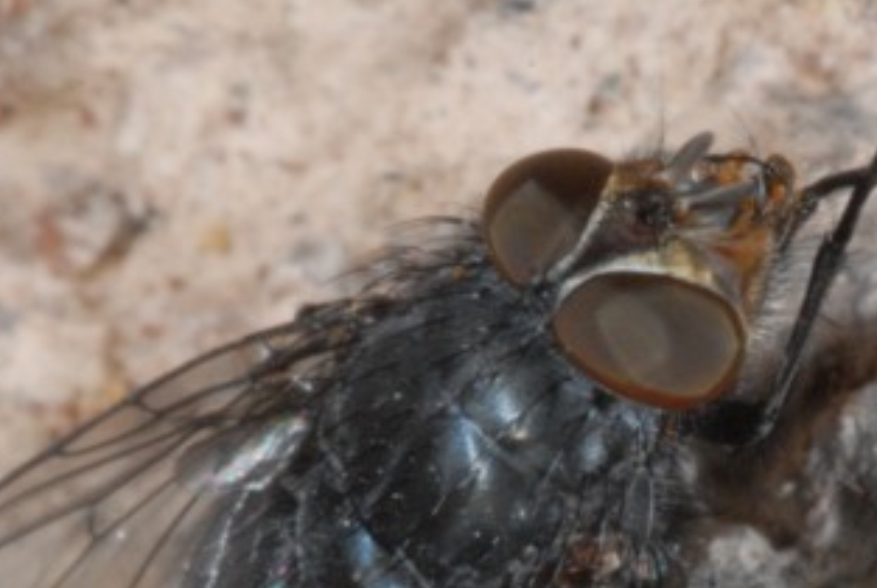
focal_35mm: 428
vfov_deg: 3.2
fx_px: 10455
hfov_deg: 4.8
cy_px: 776
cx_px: 658
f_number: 22
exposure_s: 1/250
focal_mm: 105
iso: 800
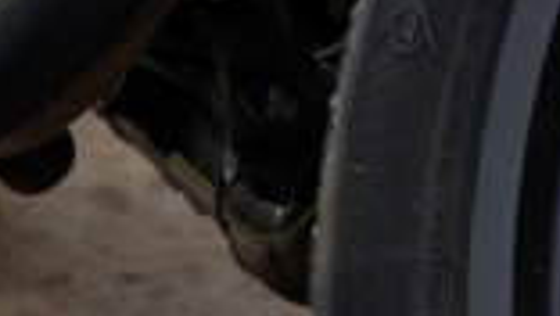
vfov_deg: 1.1
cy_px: -661
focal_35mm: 1116
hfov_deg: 1.9
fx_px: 16583
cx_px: 465
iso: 125
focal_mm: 185
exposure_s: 1/320
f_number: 5.6
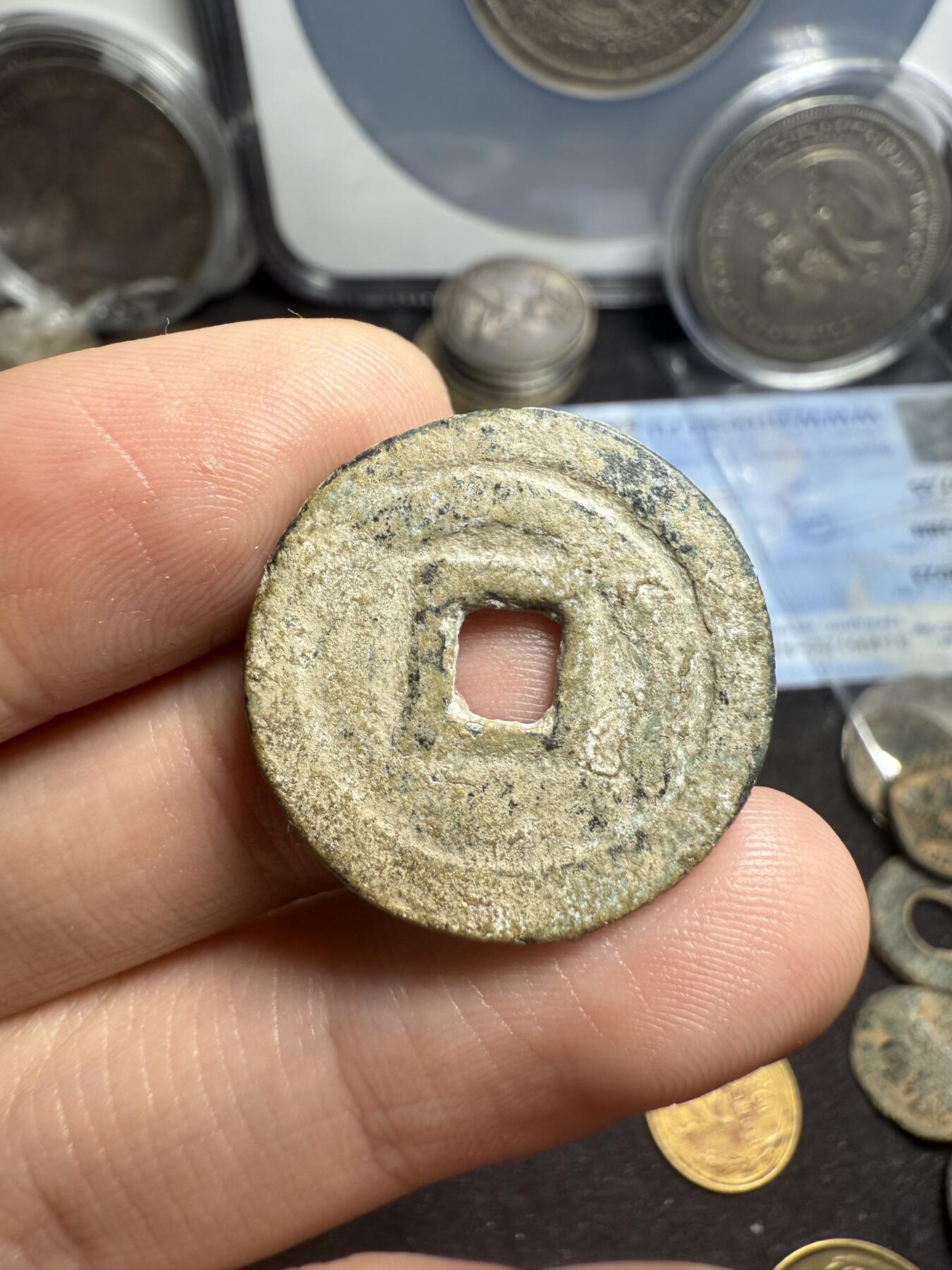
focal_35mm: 24
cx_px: 476
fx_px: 880
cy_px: 635
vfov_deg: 71.6
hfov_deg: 56.8
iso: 50
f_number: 2.2
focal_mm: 2.22
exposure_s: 1/99
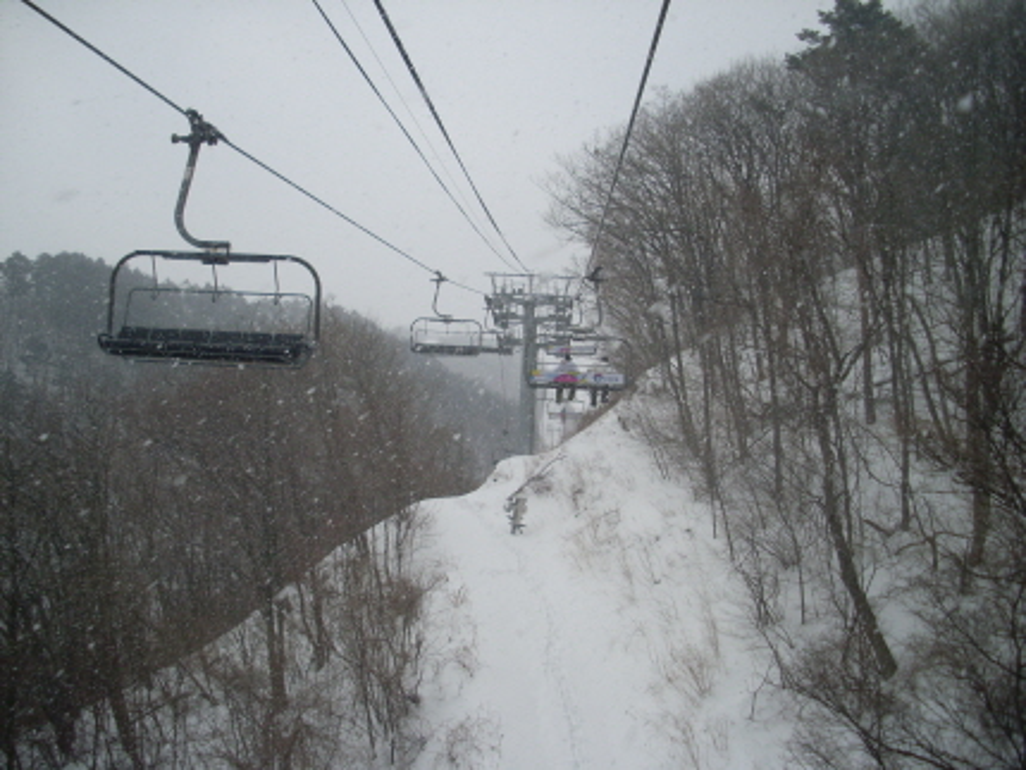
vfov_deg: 37.8
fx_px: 1127
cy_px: 385
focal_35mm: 38
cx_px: 513
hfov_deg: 49.0
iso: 80
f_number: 7.7
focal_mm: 6.3
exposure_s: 1/250
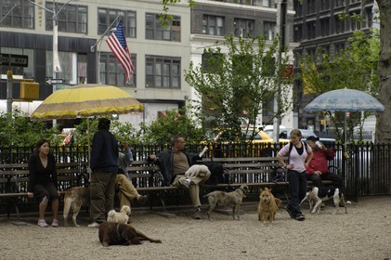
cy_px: 130
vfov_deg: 15.2
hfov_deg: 22.6
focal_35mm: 90
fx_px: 977
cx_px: 196
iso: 100
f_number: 3.5
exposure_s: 1/160
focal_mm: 60
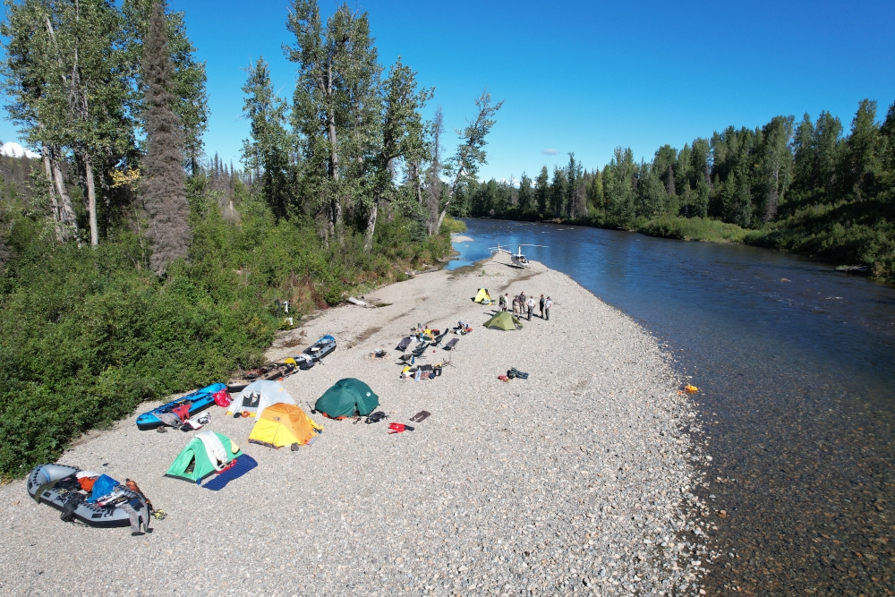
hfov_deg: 78.6
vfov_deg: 57.2
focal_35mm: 22
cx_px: 448
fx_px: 547
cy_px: 298
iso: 100
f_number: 2.8
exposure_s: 1/1600
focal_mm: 8.38
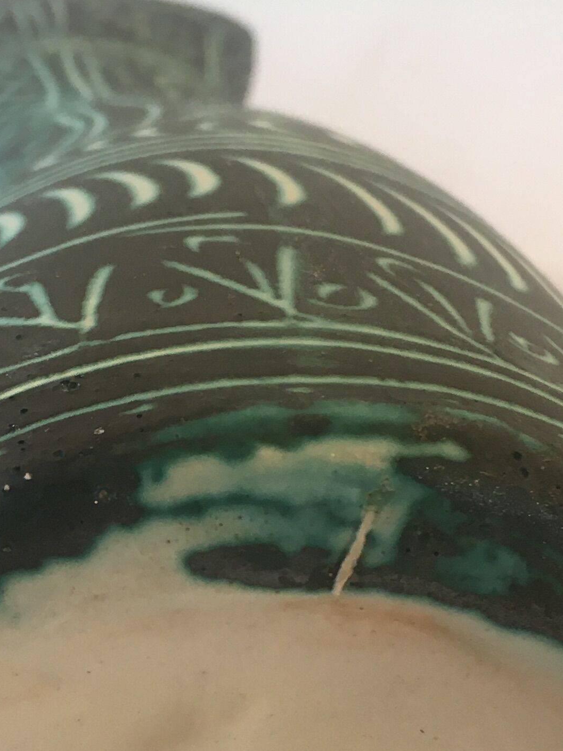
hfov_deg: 17.6
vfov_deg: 23.2
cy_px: 595
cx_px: 121
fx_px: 1800
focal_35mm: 83
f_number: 2.2
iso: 32
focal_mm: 4.15
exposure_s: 1/33
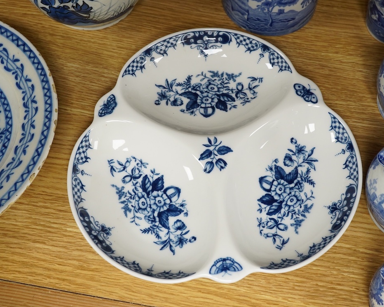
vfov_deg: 29.7
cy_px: 154
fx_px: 579
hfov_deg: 36.6
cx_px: 222
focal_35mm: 51
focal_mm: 30
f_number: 10
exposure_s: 1/125
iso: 2000
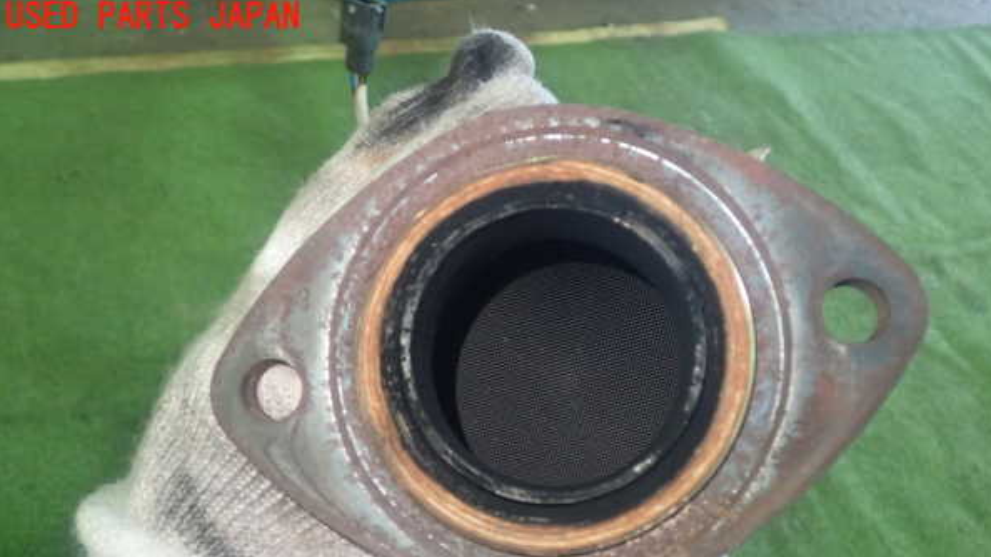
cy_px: 372
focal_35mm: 33
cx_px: 497
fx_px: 867
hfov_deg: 59.5
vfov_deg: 35.3
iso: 400
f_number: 2.3
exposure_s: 1/30
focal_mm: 5.4
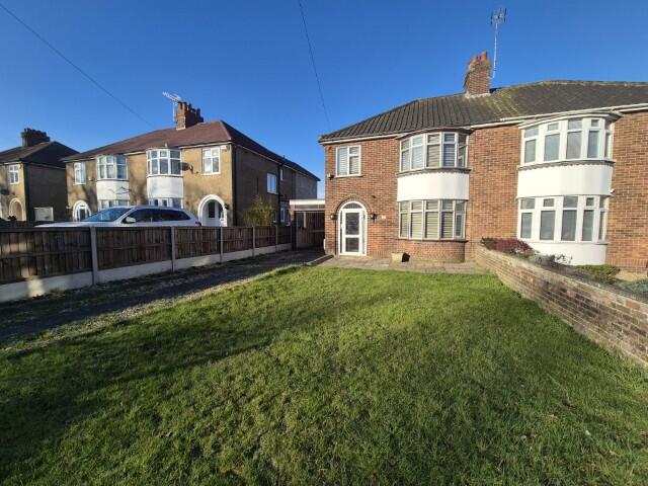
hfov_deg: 106.2
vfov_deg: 89.9
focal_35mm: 13
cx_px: 324
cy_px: 243
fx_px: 243
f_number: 2.2
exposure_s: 1/1912
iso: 50
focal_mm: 2.2
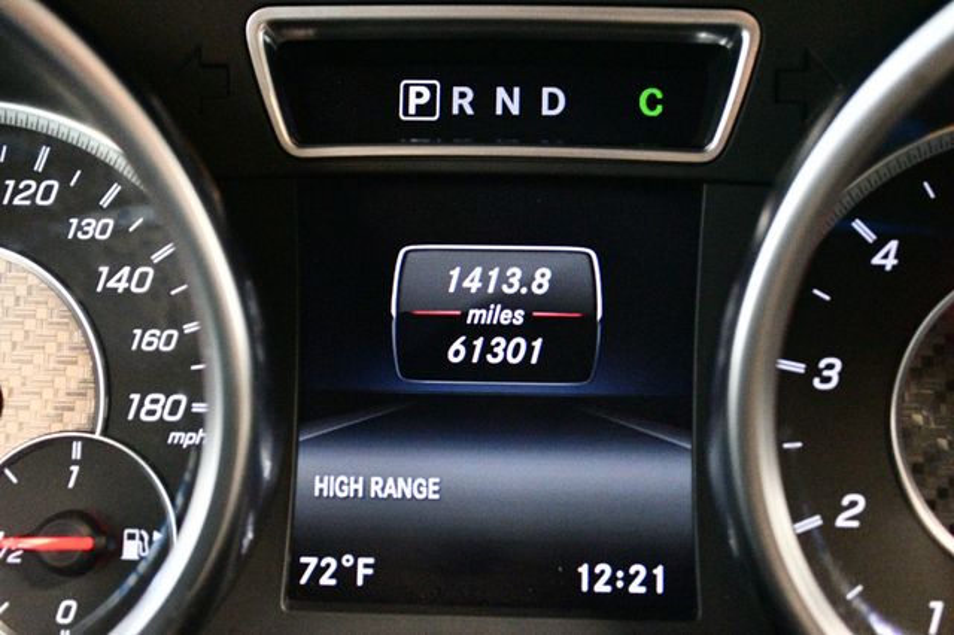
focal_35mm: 57
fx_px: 1510
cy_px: 318
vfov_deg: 23.8
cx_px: 477
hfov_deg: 35.1
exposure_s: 1/50
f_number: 5
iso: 12800
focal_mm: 38
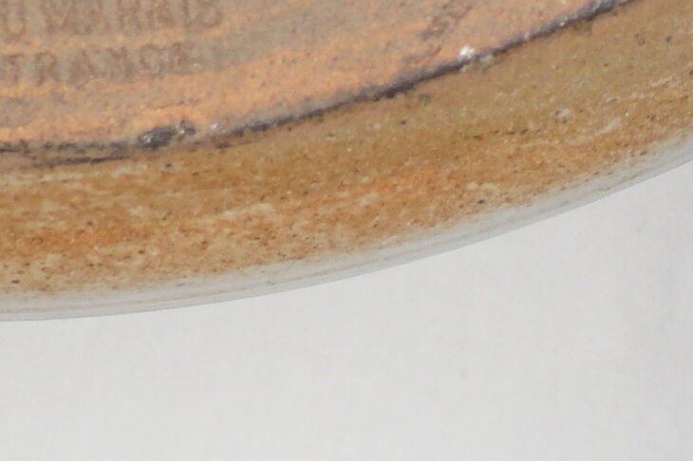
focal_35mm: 135
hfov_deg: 15.0
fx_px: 2597
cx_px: 61
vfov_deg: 10.0
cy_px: -73
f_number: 2.8
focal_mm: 6.1
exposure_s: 1/30
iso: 100
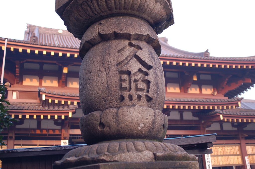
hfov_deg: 46.5
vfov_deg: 31.8
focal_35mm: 42
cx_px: 128
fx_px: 297
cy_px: 84
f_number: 2.8
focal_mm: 28
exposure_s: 1/125
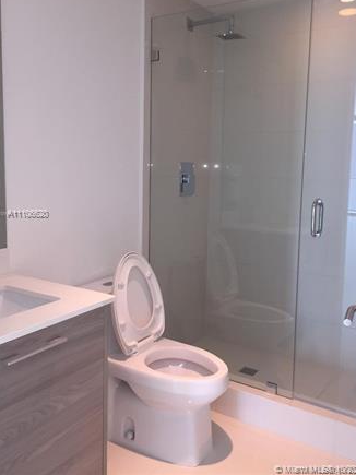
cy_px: 214
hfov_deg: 44.1
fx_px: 439
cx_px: 177
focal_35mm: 32
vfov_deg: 56.7
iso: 40
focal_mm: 4.15
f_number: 2.2
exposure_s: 1/30
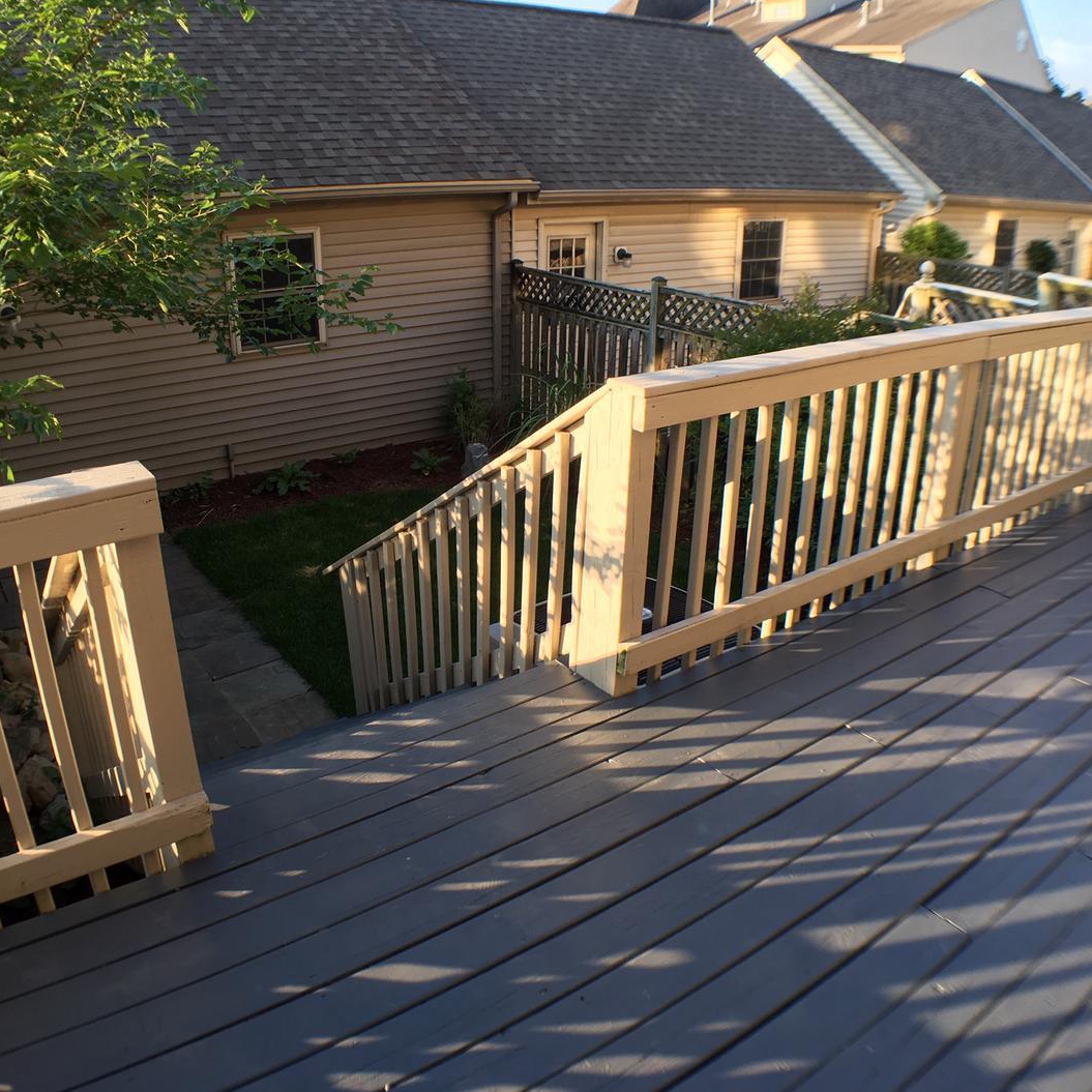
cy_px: 557
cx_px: 511
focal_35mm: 35
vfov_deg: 47.2
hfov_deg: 47.2
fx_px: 1249
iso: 25
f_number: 2.2
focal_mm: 4.15
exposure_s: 1/169
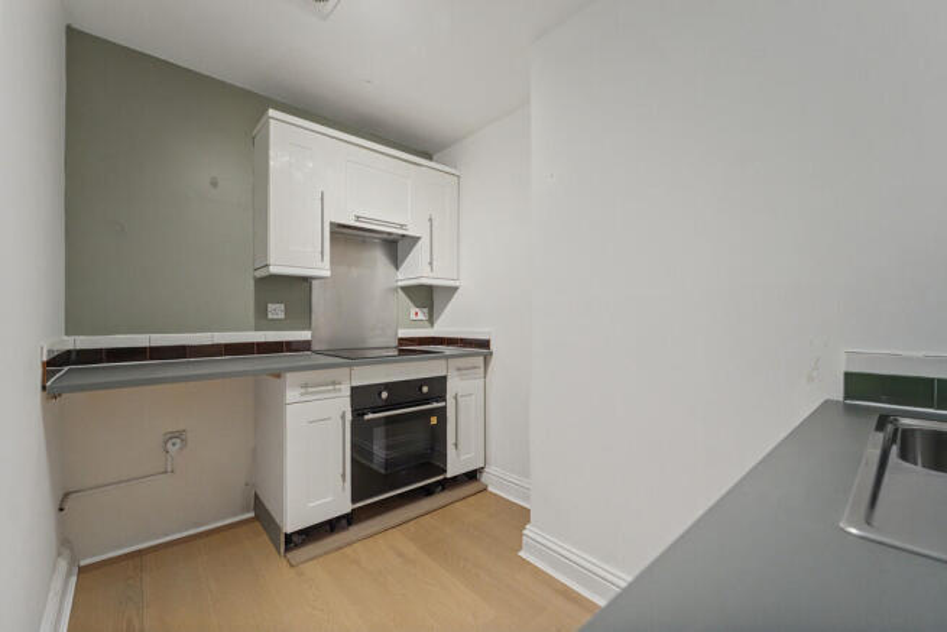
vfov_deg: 81.2
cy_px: 316
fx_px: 368
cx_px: 474
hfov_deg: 104.2
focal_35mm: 14
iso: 1000
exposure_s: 1/100
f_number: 5
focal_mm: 14
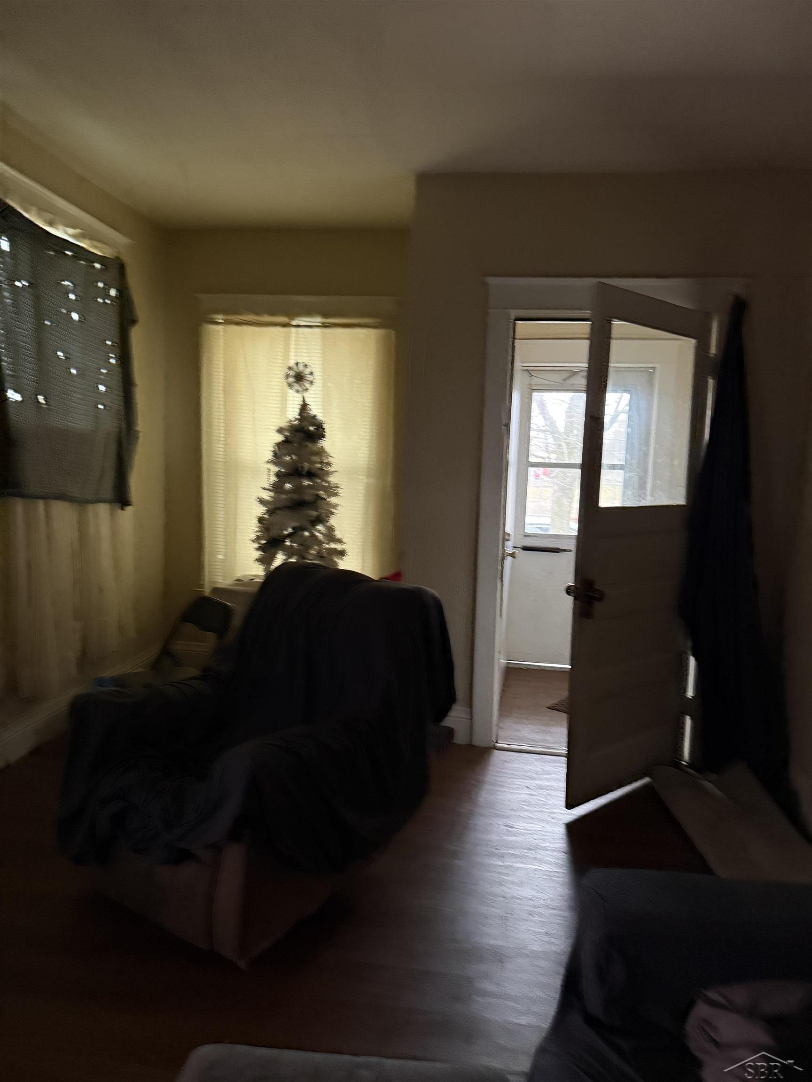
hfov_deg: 56.8
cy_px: 541
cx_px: 406
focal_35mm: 24
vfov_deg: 71.6
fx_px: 751
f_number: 1.78
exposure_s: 1/40
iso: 1000
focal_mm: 6.76
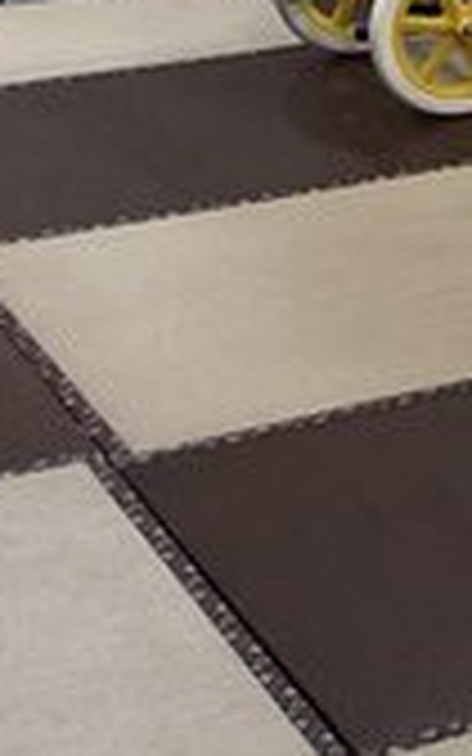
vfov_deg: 16.1
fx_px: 2573
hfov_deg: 9.3
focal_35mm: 125
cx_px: 1155
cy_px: -140
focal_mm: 3.3
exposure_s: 1/60
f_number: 2.4
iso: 250
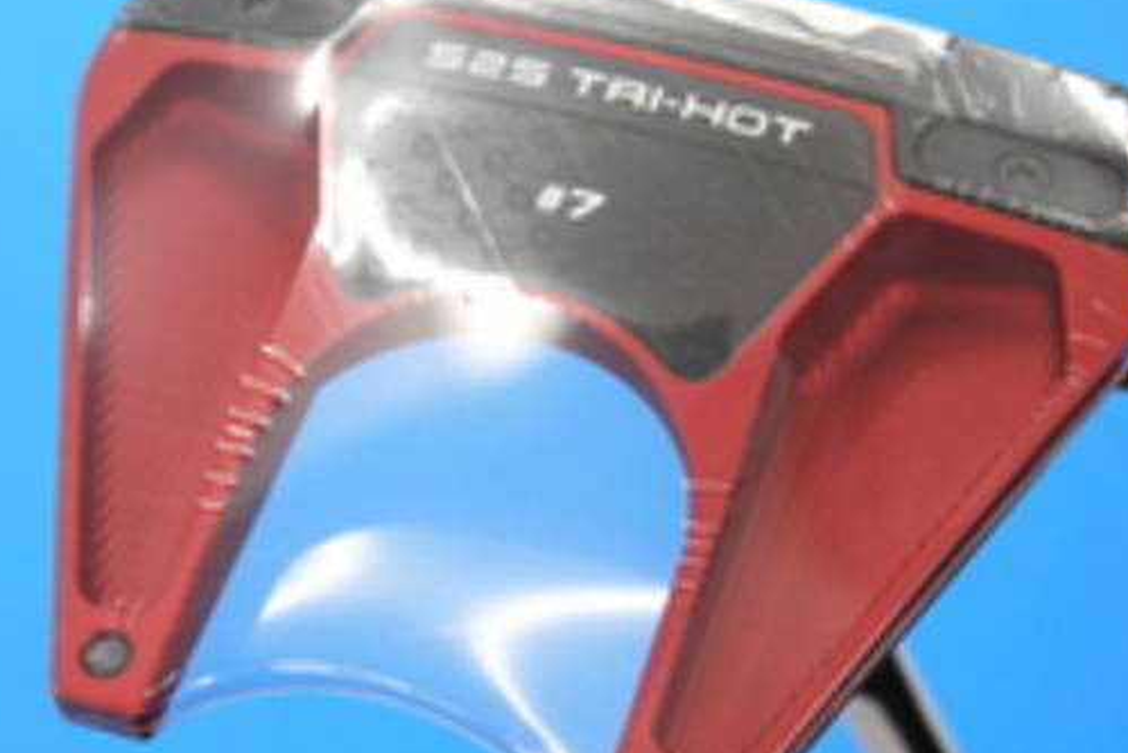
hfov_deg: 18.3
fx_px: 3510
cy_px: 400
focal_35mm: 112
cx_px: 543
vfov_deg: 12.2
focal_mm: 42
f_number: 5.6
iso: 640
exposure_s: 1/80
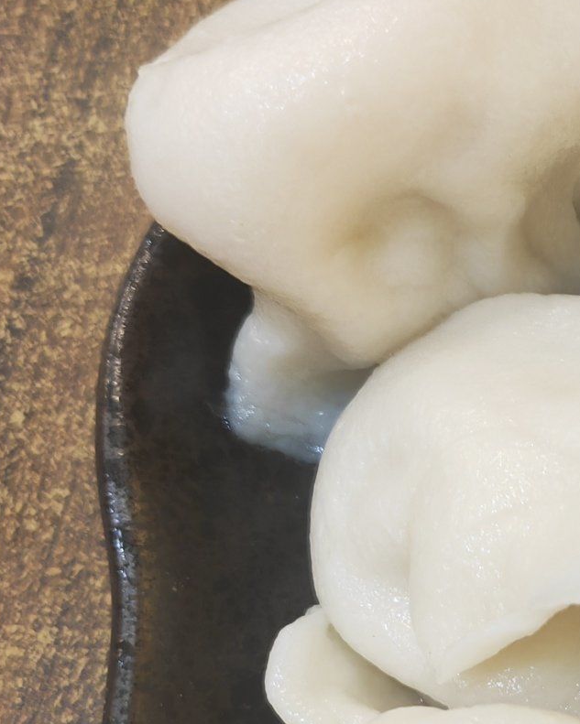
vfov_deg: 20.9
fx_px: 1952
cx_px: 828
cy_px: 540
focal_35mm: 91
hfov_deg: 15.7
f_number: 1.9
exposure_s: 1/50
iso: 500
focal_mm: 5.52
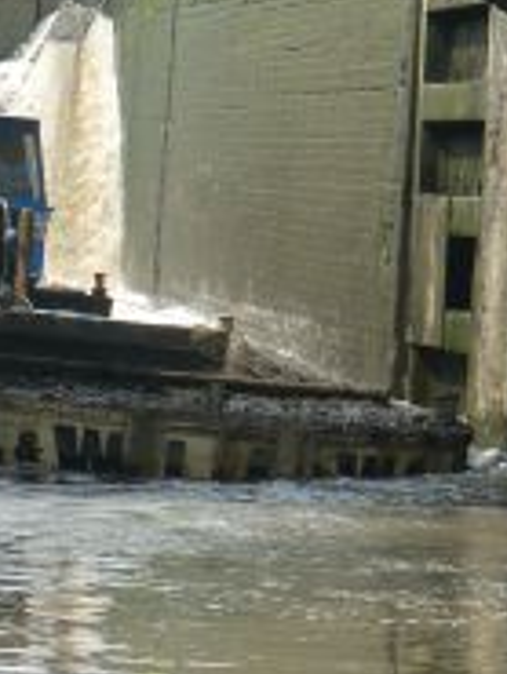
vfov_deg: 6.5
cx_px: 98
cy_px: 397
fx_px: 5969
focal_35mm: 306
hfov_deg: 4.9
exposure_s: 1/100
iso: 80
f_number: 5.6
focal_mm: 26.2
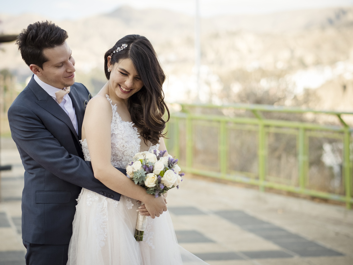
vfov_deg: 16.1
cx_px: 156
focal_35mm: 92
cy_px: 132
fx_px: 938
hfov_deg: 21.3
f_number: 2
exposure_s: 1/2000
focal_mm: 56
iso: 400
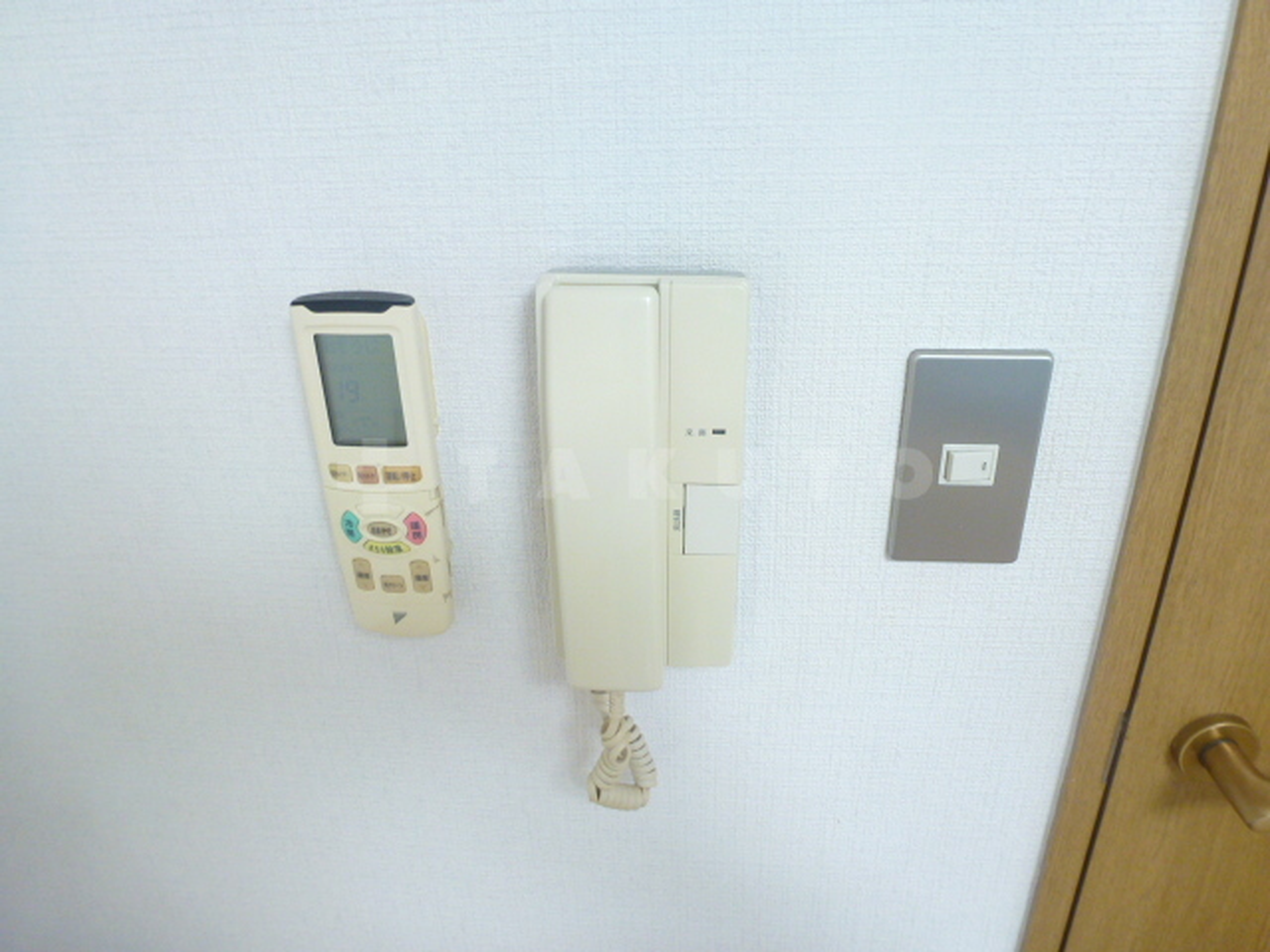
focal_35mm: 24
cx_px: 635
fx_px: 881
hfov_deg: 71.6
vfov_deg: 56.8
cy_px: 476
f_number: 3.3
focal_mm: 4.3
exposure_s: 1/13
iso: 200
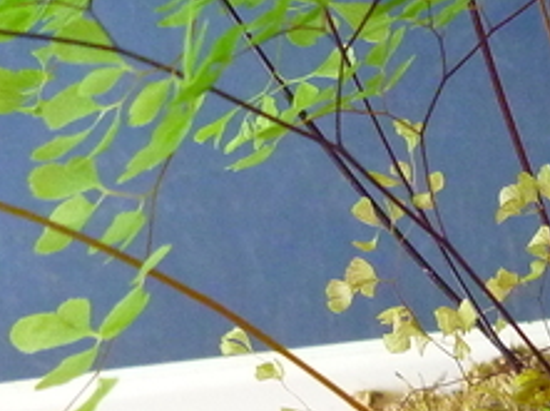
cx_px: 913
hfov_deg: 13.9
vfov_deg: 10.1
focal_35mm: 130
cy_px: 949
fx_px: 2062
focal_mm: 4.9
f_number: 3.3
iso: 400
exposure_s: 1/25
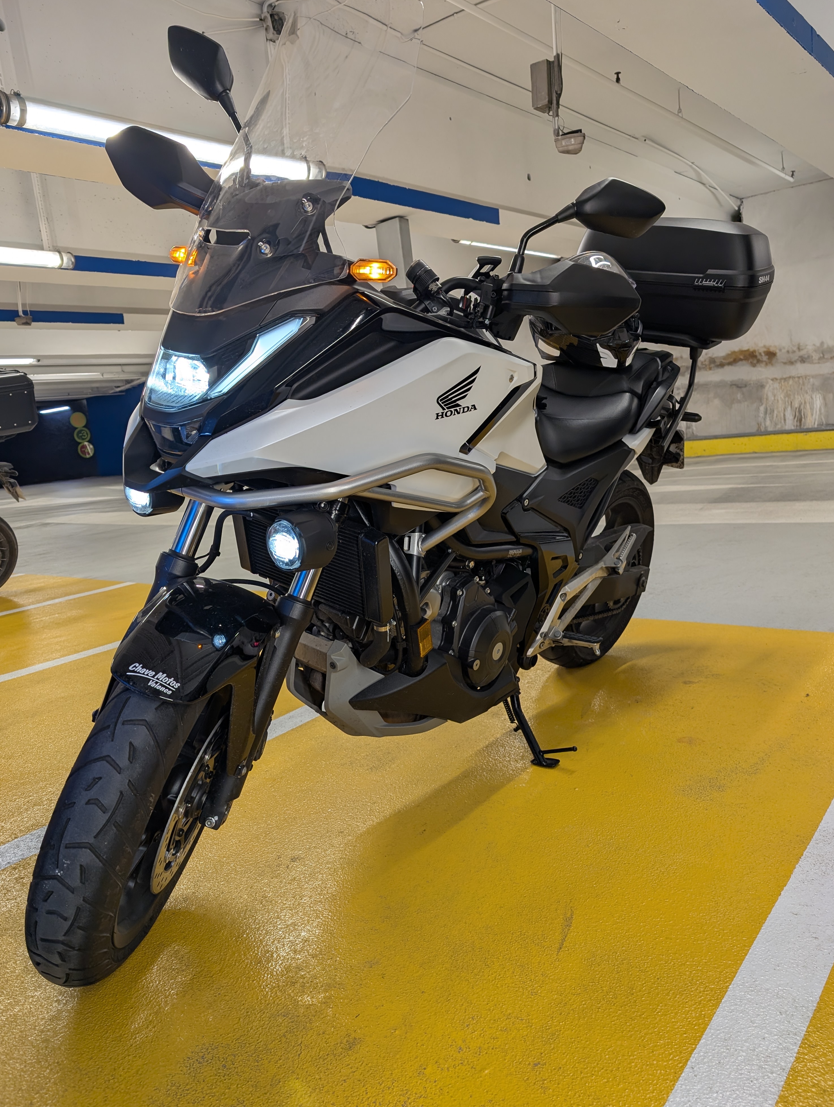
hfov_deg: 55.0
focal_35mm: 25
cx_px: 403
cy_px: 564
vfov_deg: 69.3
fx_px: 801
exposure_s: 1/100
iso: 48
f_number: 1.68
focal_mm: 6.9
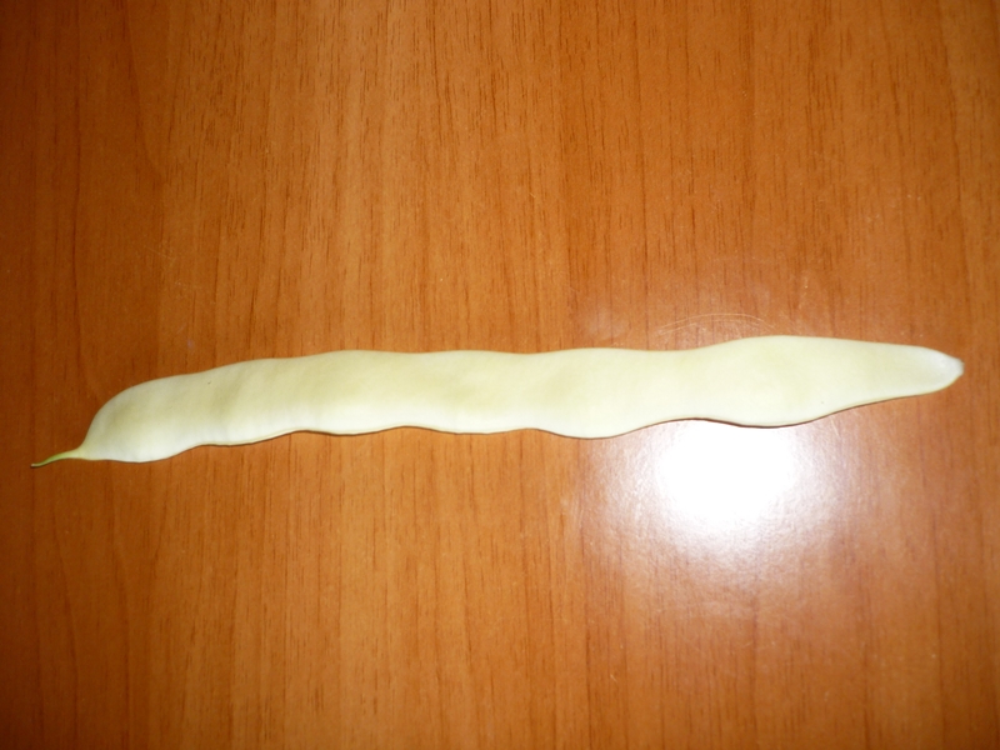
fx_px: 953
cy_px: 375
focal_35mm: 33
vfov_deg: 42.9
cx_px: 500
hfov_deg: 55.4
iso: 100
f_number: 2.8
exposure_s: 1/30
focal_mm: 5.5
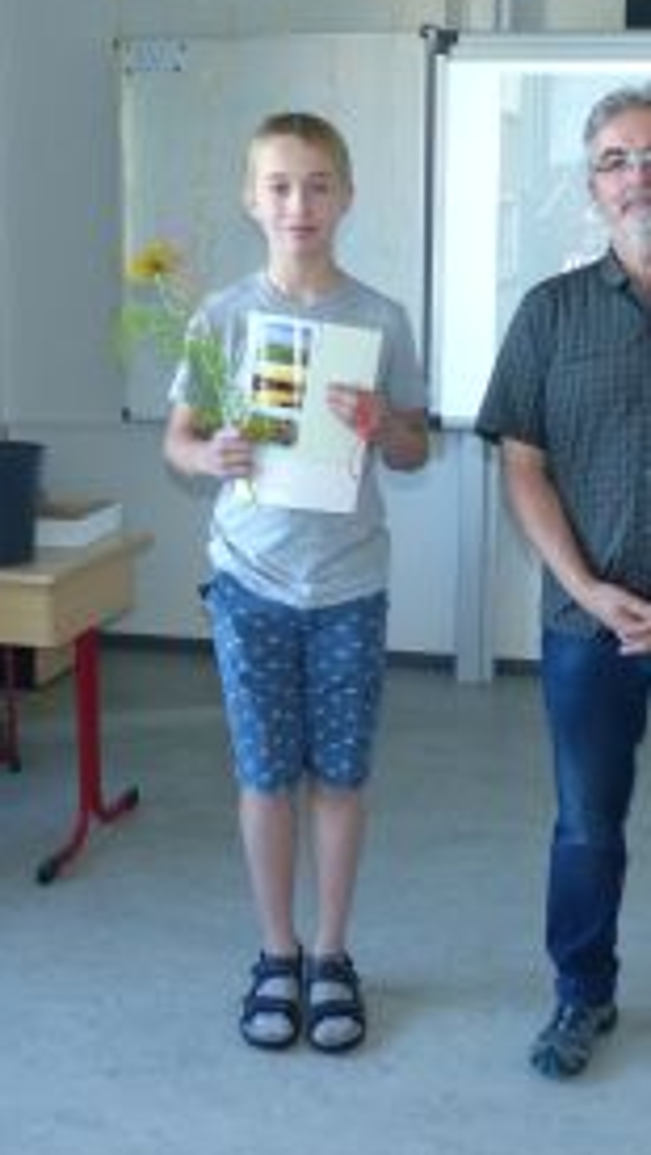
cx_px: 458
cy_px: 567
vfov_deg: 44.6
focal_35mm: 46
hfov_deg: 25.8
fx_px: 1409
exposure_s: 1/60
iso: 400
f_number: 2.8
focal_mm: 5.3
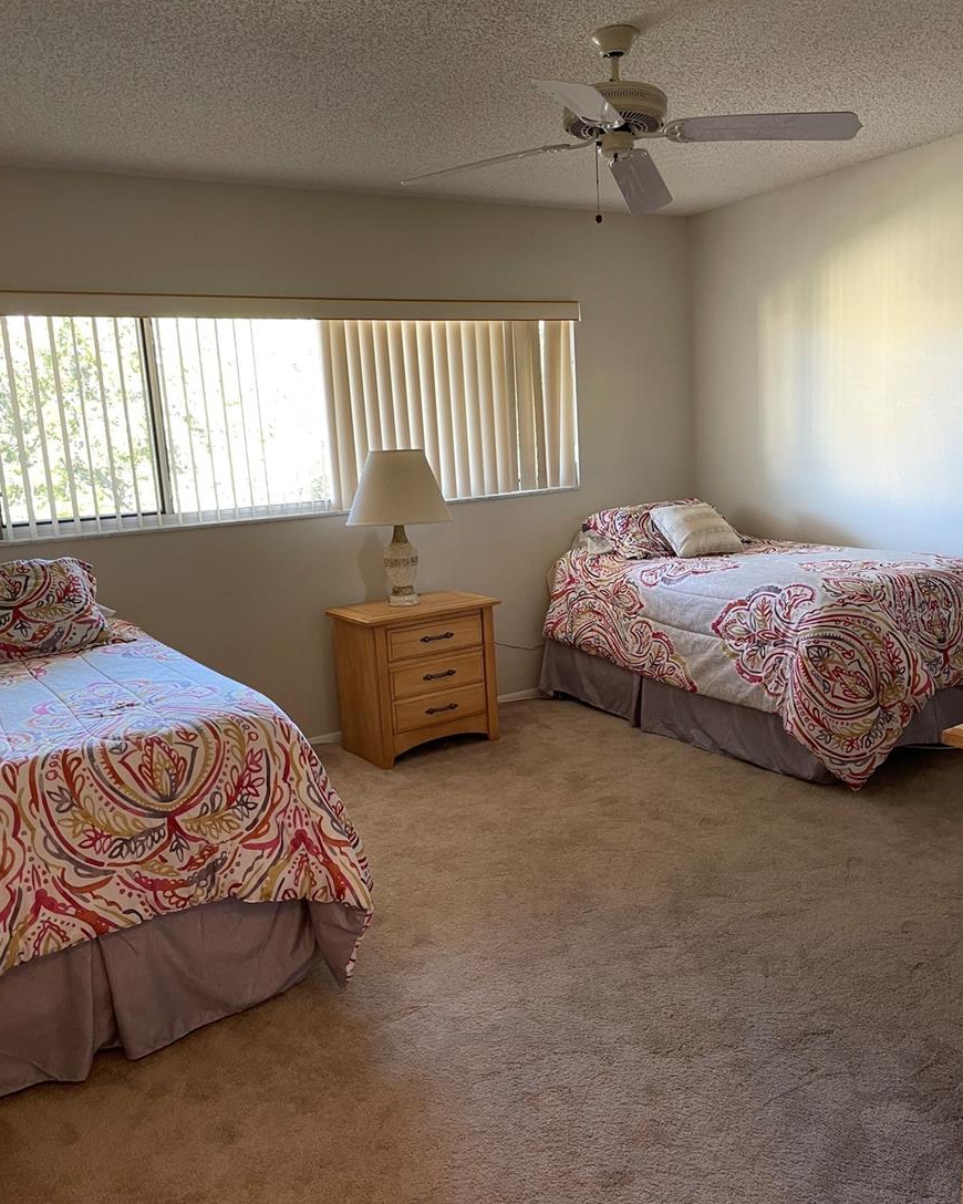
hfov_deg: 51.5
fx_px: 998
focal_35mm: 28
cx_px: 474
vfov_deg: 62.2
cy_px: 613
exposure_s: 1/60
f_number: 1.6
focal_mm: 4.2
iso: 100
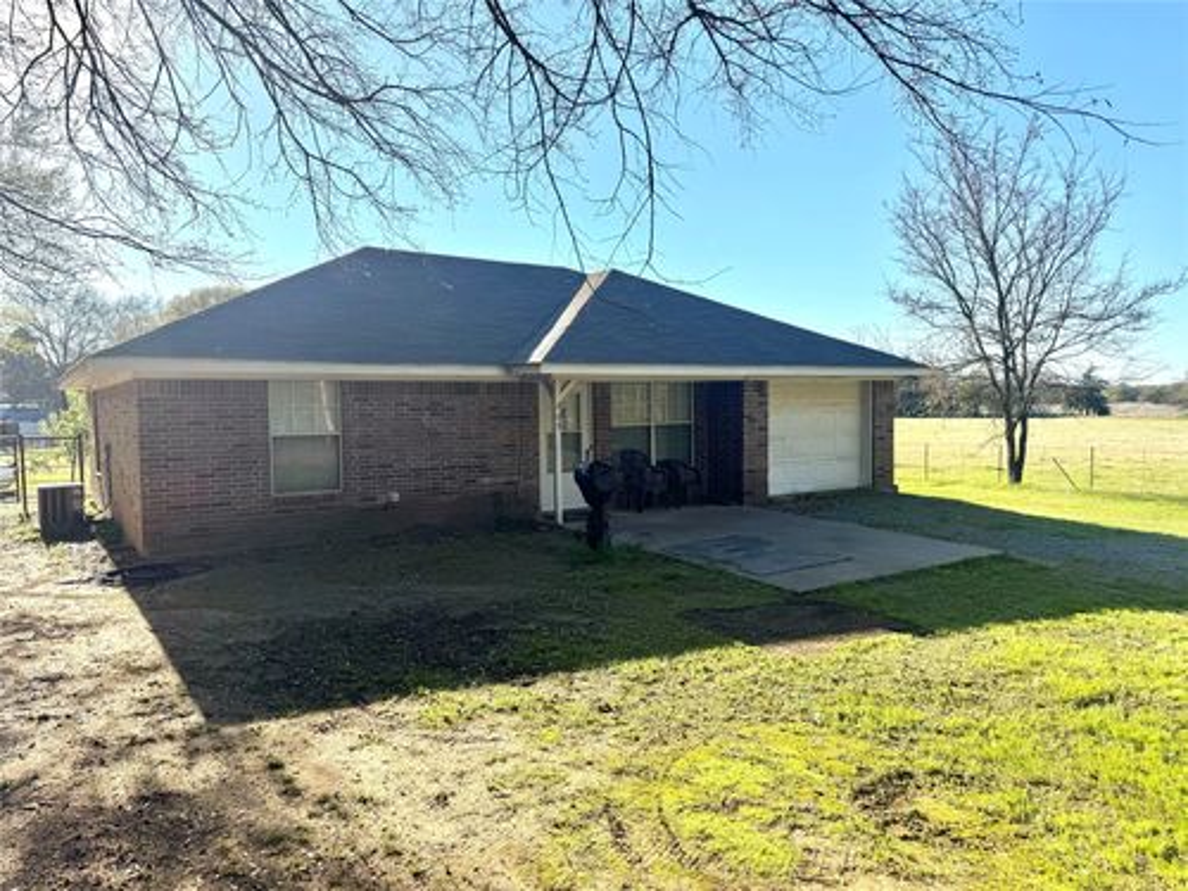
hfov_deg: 71.6
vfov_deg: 56.8
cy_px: 446
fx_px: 824
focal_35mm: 24
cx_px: 594
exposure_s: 1/3802
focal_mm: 6.76
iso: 80
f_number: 1.78
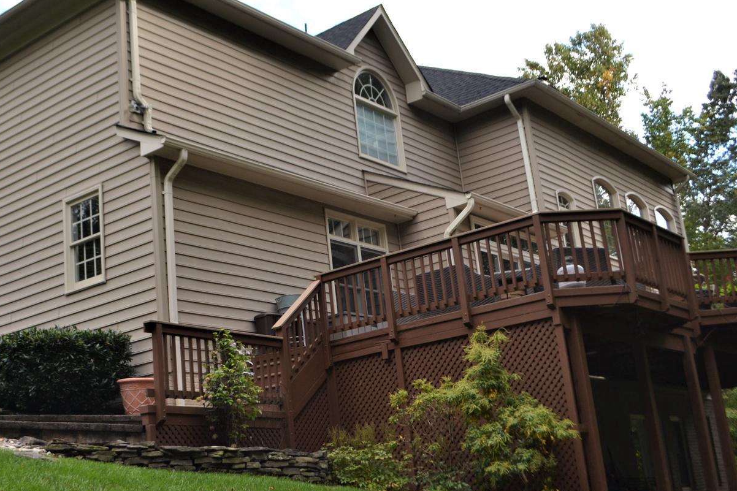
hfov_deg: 42.4
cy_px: 192
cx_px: 276
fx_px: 942
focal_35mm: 46
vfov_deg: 29.2
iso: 100
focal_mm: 18
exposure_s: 1/160
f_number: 4
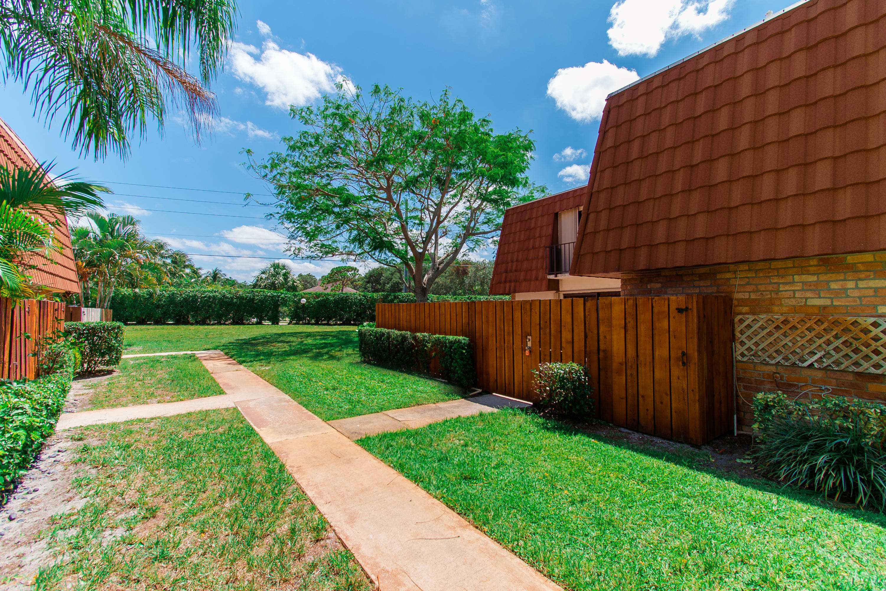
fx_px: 369
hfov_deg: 100.4
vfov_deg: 77.3
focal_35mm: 15
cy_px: 296
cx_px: 443
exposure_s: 1/320
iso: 100
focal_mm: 10
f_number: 6.3
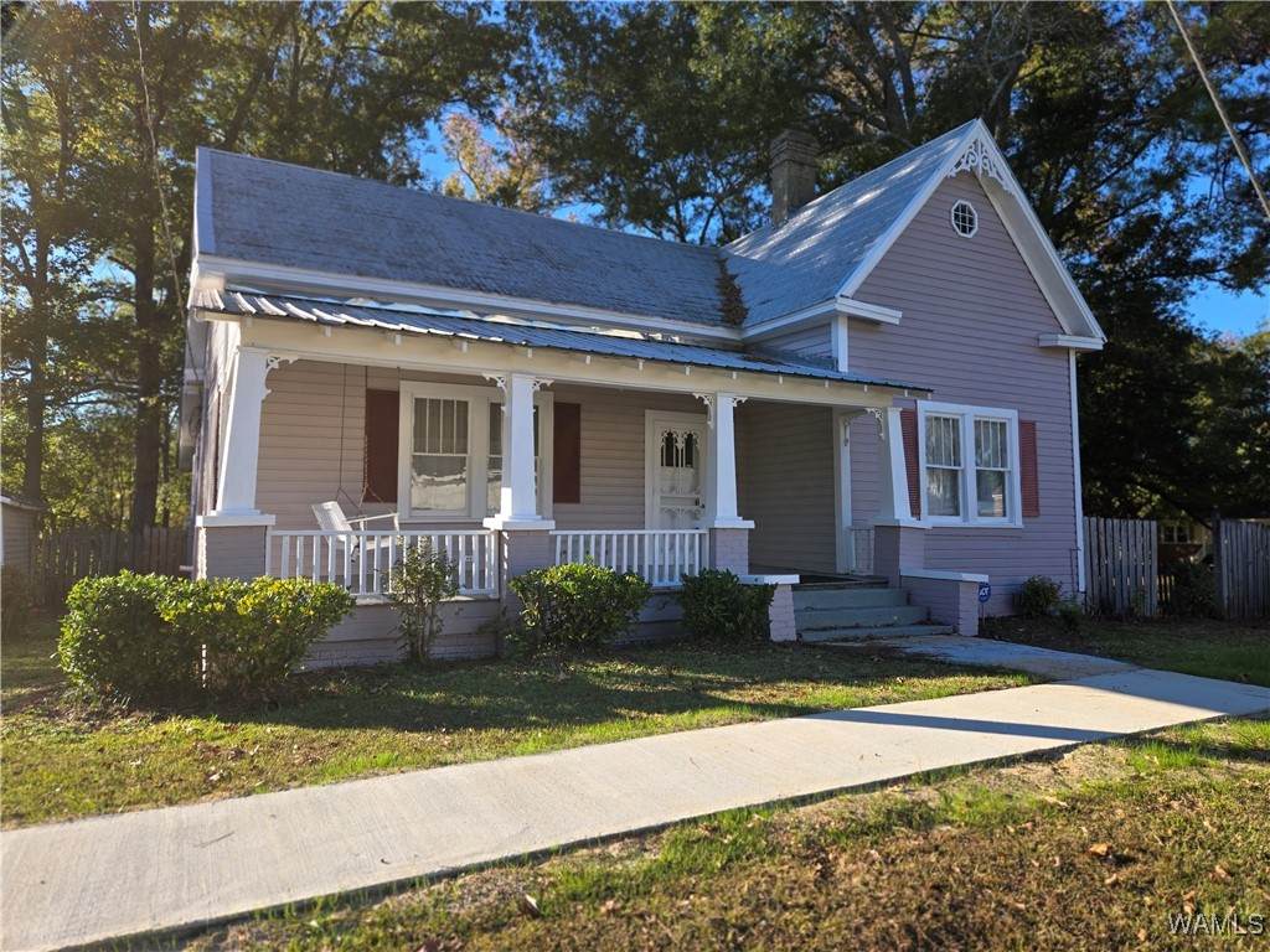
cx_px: 635
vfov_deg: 58.9
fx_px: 844
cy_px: 476
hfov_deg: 73.9
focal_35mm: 23
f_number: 1.8
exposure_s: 1/707
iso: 25
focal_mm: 5.4
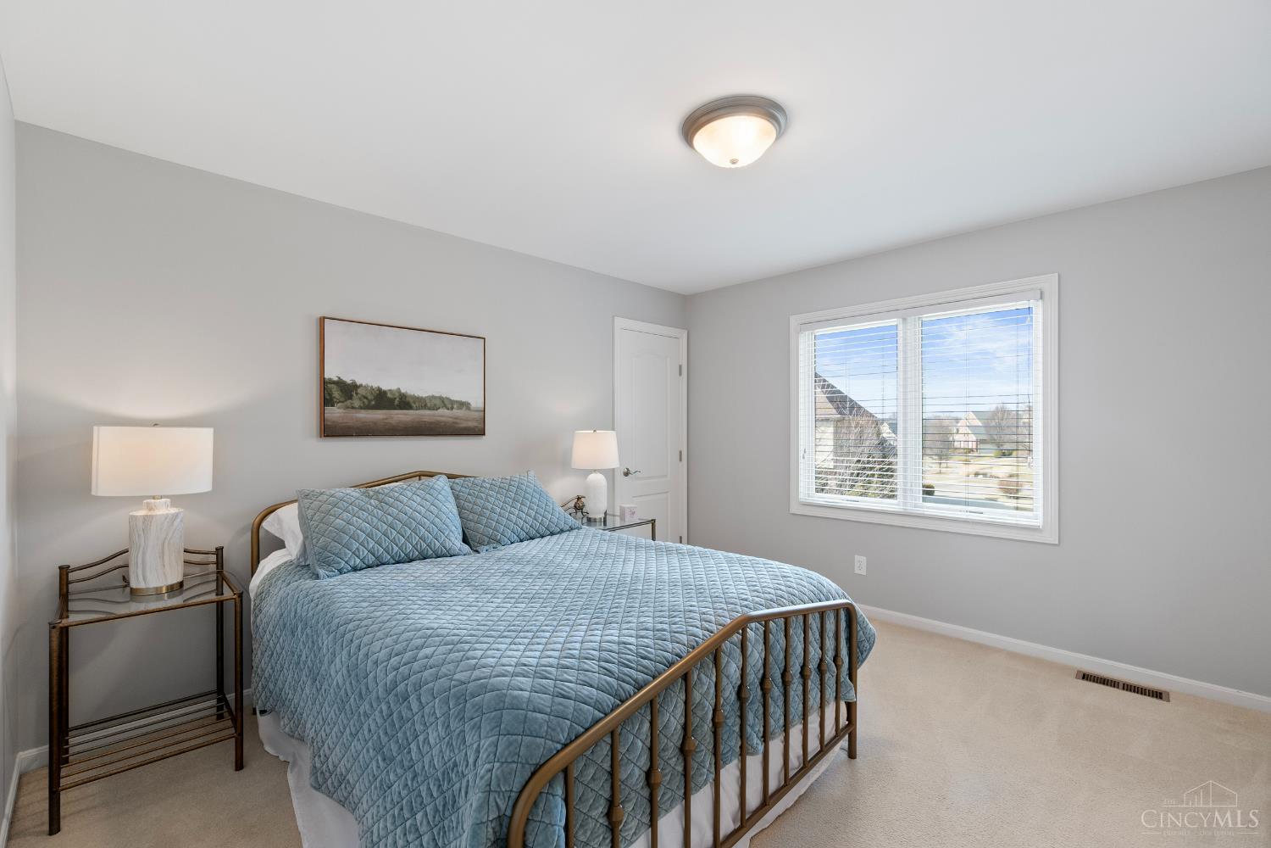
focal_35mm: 15
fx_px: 530
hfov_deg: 100.4
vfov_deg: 77.3
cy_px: 424
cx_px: 636
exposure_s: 1/4
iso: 400
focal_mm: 10
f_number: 6.3
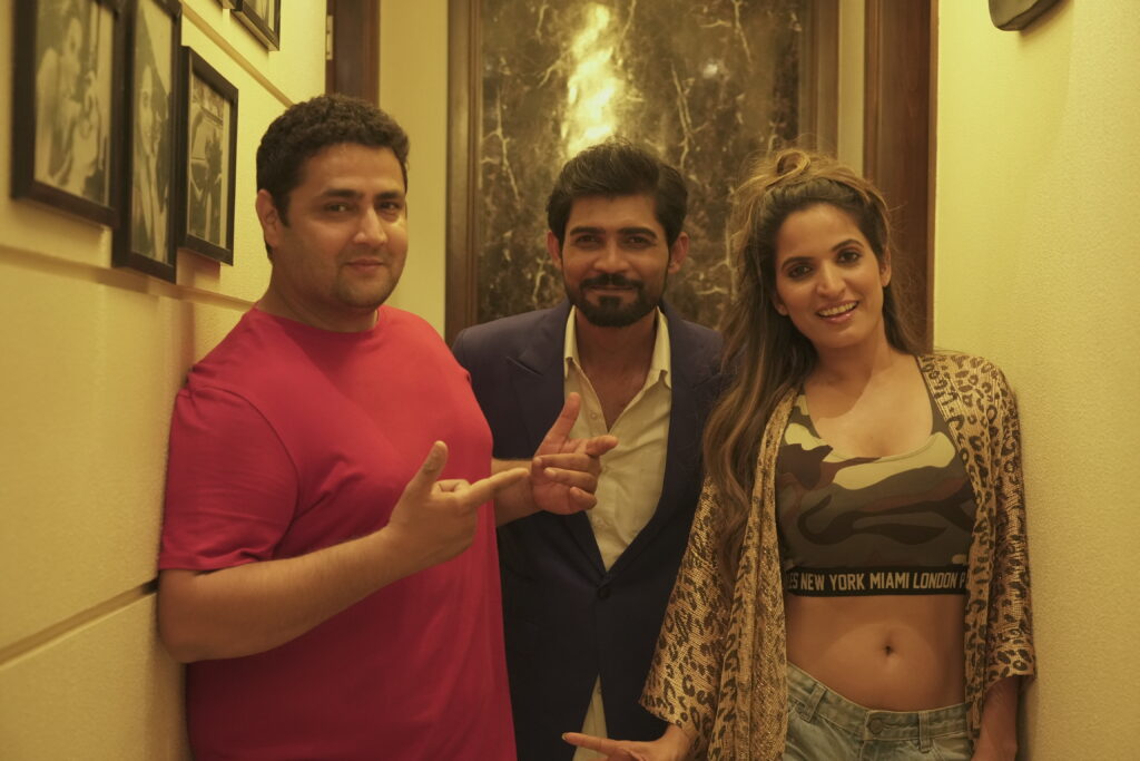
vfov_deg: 23.0
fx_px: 1868
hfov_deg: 33.9
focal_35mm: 59
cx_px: 570
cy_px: 380
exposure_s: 1/125
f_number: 4.5
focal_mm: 59
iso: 3200
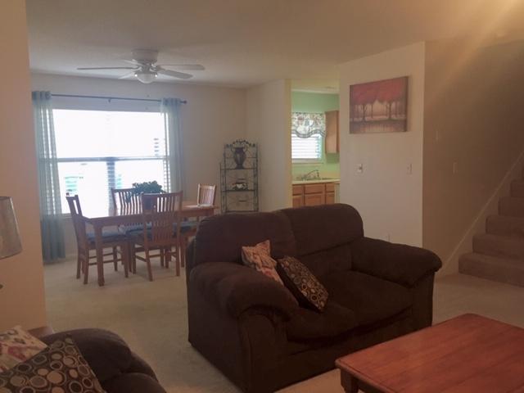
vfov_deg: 48.2
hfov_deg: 61.7
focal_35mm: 29
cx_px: 262
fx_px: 439
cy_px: 196
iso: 50
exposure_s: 1/30
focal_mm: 4.15
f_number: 2.2
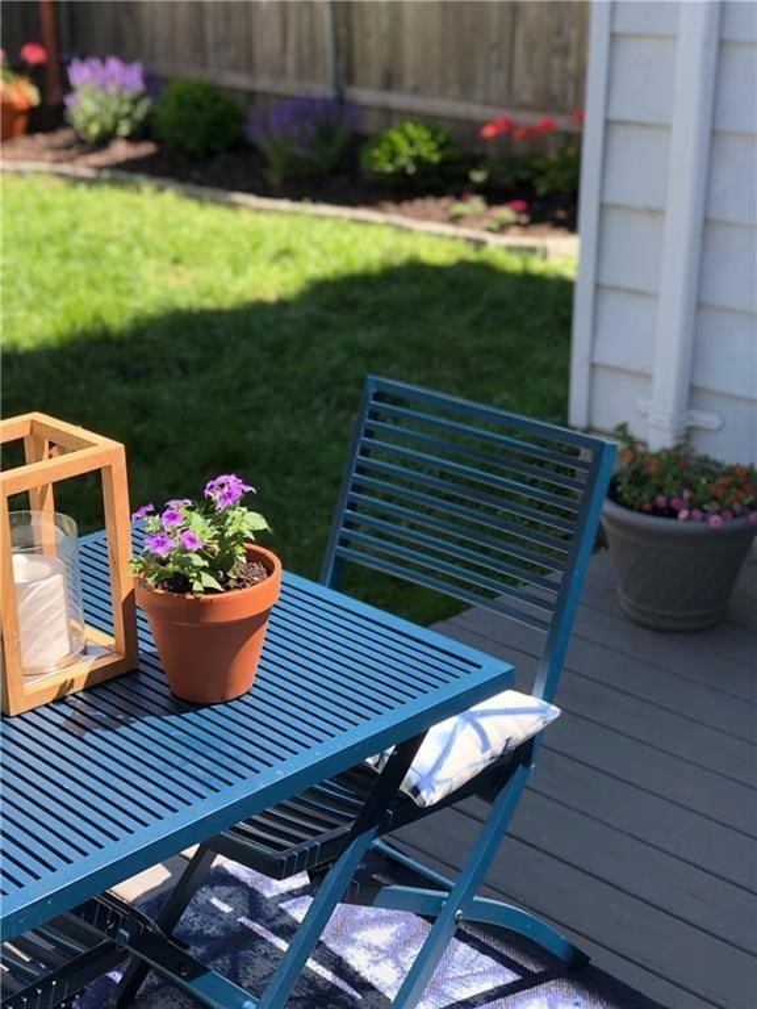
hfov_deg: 25.7
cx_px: 378
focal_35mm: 57
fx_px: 1662
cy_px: 504
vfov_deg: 33.8
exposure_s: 1/287
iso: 20
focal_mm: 6.6
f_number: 2.8
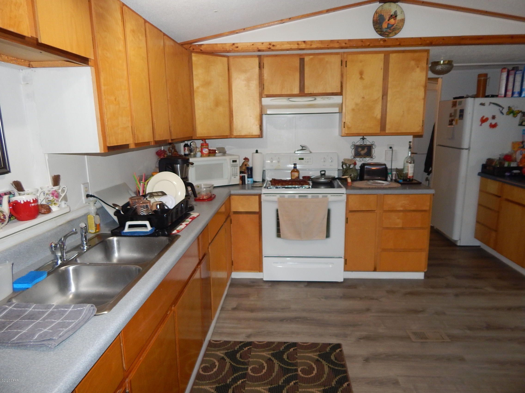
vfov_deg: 61.1
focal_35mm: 22
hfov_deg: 76.4
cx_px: 262
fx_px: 334
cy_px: 196
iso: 200
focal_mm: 4
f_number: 3
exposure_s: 1/30
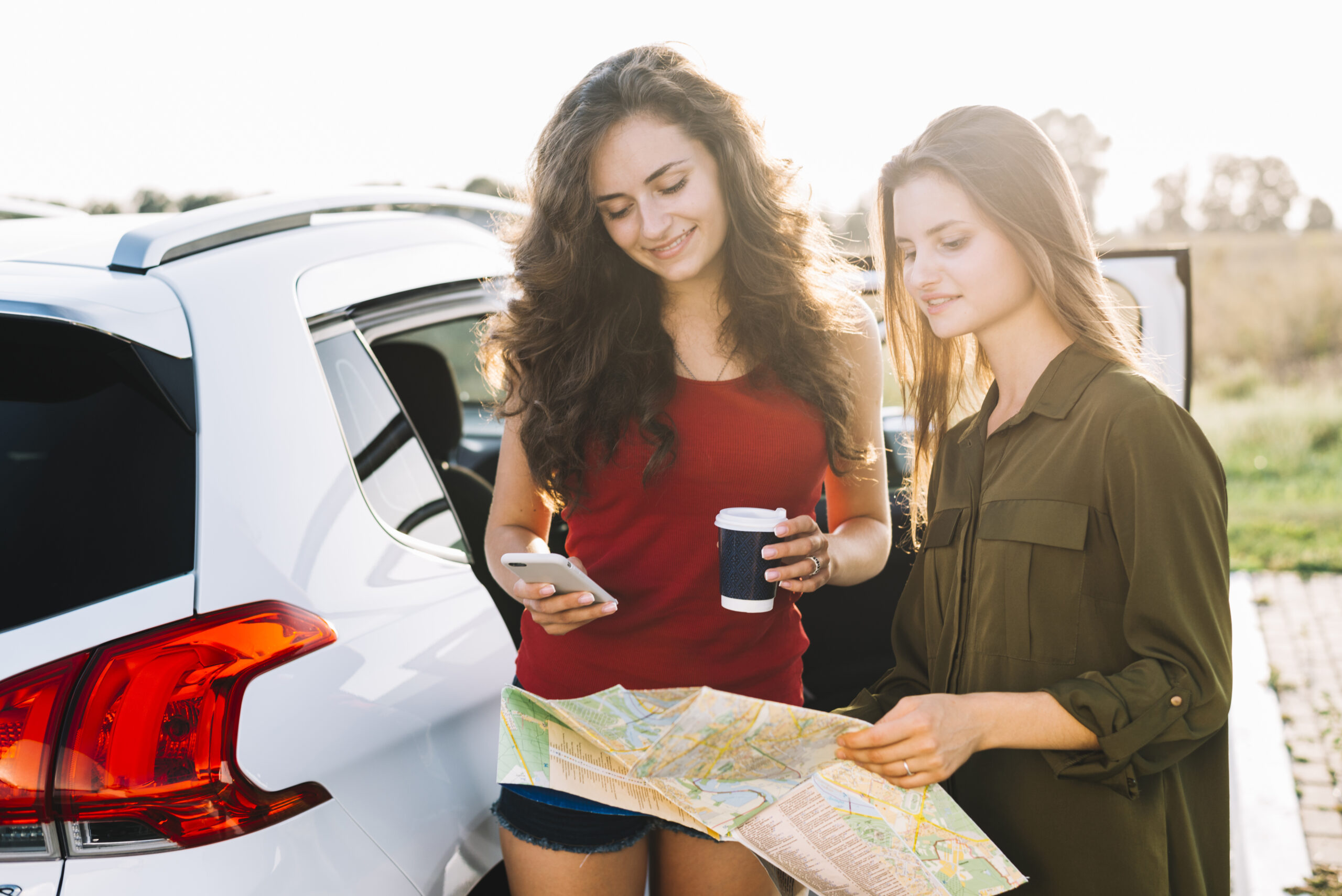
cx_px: 671
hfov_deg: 39.6
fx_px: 1865
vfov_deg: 27.0
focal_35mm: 50
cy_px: 448
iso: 250
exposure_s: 1/160
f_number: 3.2
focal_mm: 50
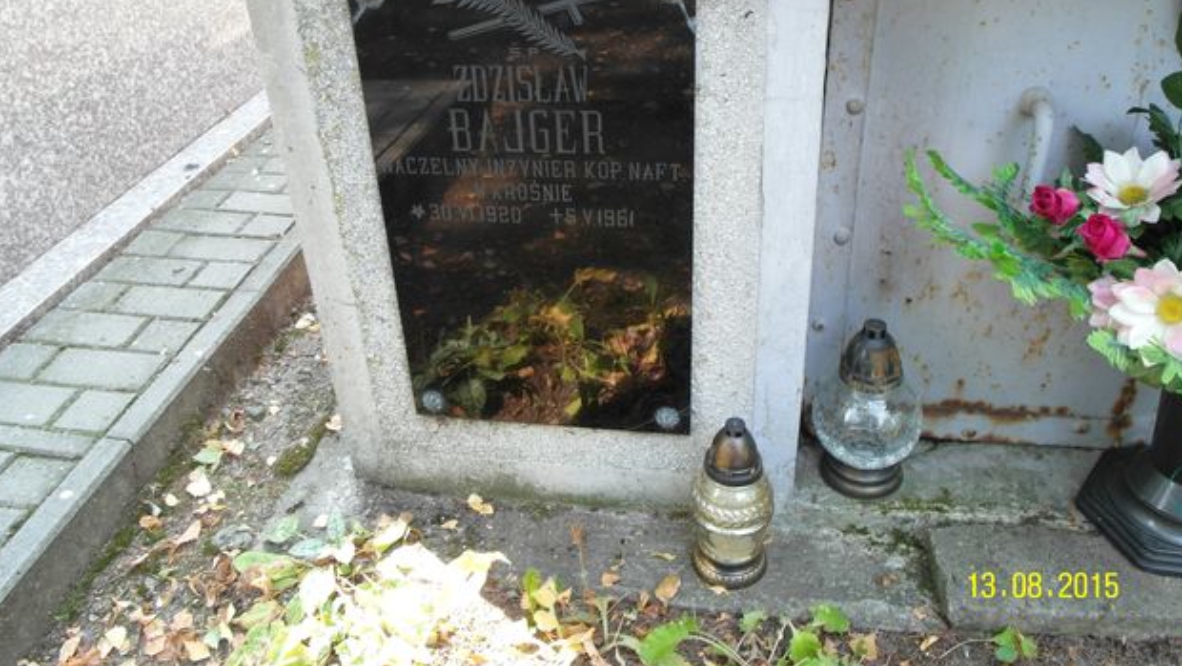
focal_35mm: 27
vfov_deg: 42.4
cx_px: 595
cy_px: 223
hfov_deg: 69.9
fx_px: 846
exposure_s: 1/45
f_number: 3.4
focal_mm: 5.2
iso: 100
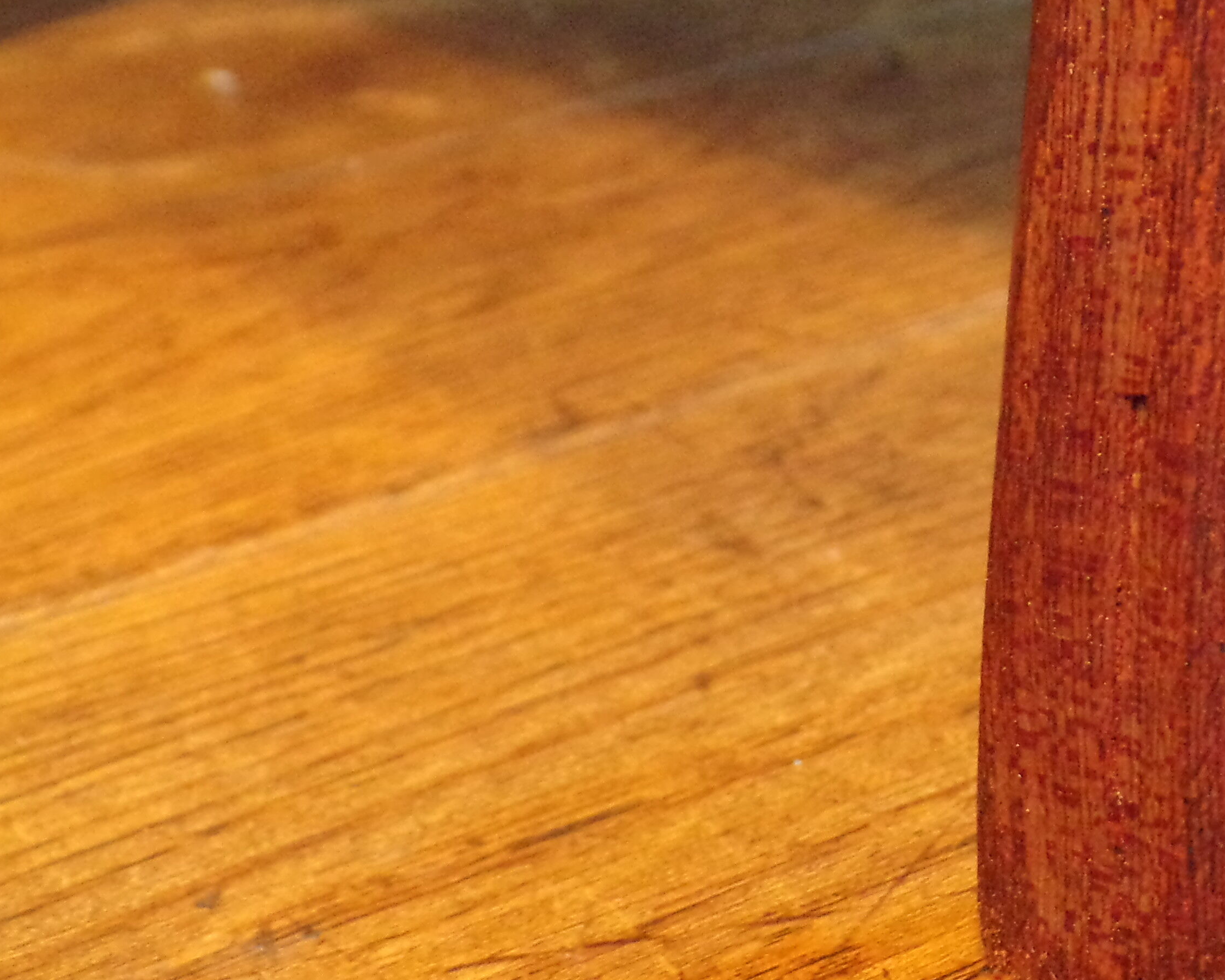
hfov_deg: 27.7
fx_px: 2320
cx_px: 1252
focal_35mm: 64
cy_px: 666
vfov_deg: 23.7
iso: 753
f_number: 3.2
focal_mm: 5.8
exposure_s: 1/17
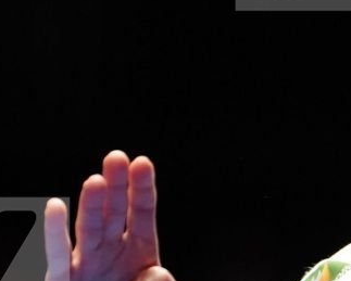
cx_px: 337
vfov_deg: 1.0
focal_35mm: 1552
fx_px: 16137
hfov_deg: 1.2
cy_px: 296
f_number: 2.8
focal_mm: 198
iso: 1600
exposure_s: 1/200
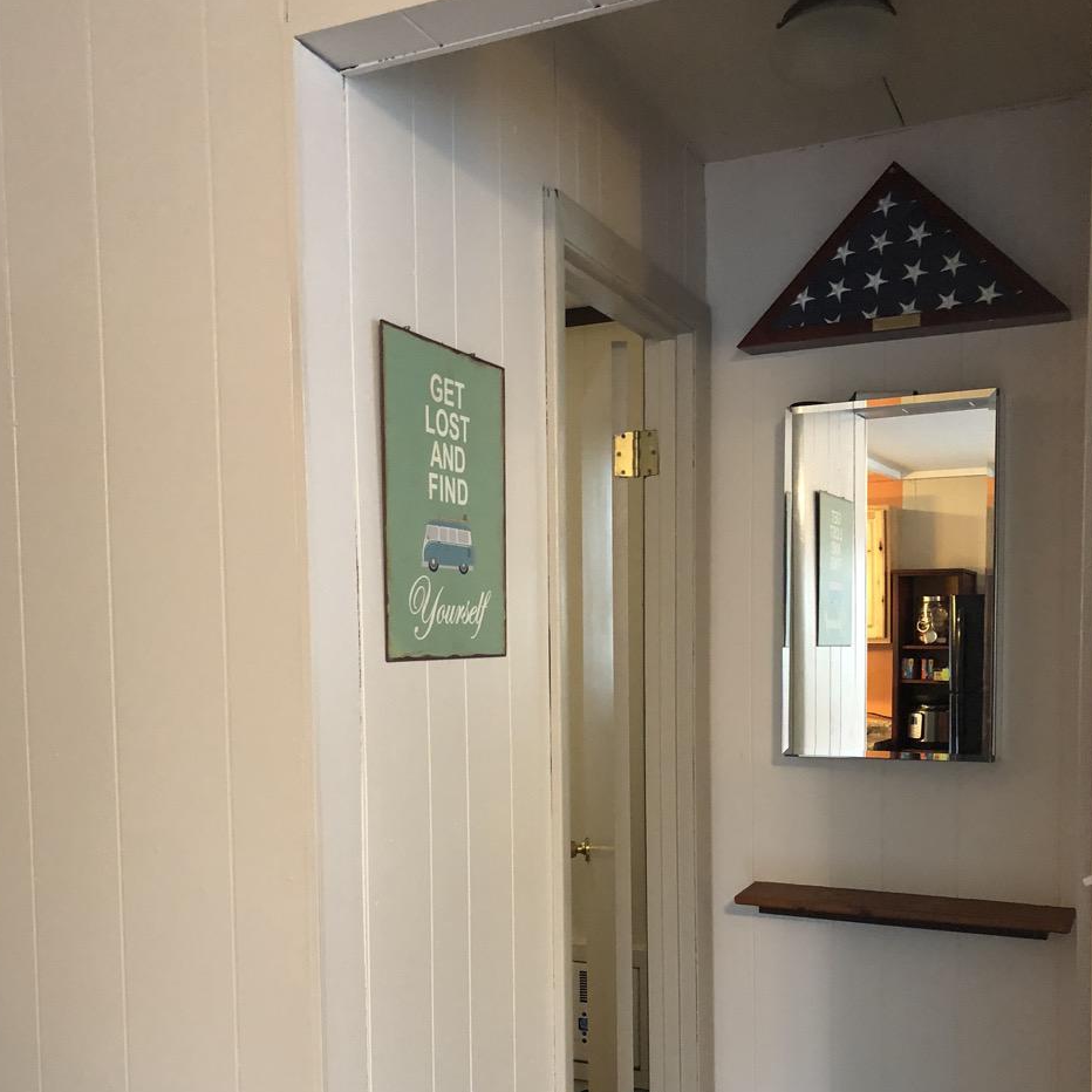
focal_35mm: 34
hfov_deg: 48.5
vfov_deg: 47.7
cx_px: 546
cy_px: 725
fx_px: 1213
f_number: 1.8
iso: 100
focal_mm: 3.99
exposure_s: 1/10
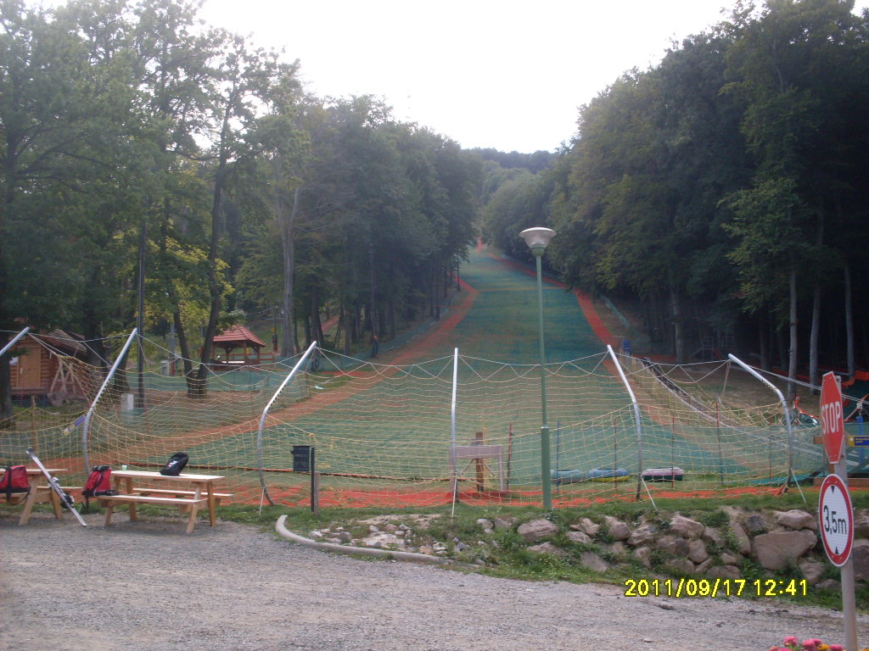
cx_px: 434
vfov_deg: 37.7
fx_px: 954
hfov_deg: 49.0
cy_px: 326
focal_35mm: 38
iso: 80
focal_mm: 6.3
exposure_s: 1/90
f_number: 8.4
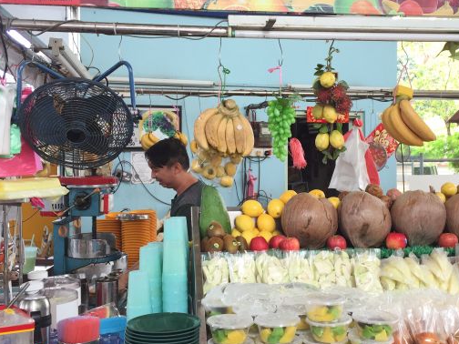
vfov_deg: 31.5
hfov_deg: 41.0
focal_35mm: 46
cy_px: 163
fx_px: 610
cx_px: 280
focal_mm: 4.15
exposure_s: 1/100
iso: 50
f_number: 2.2
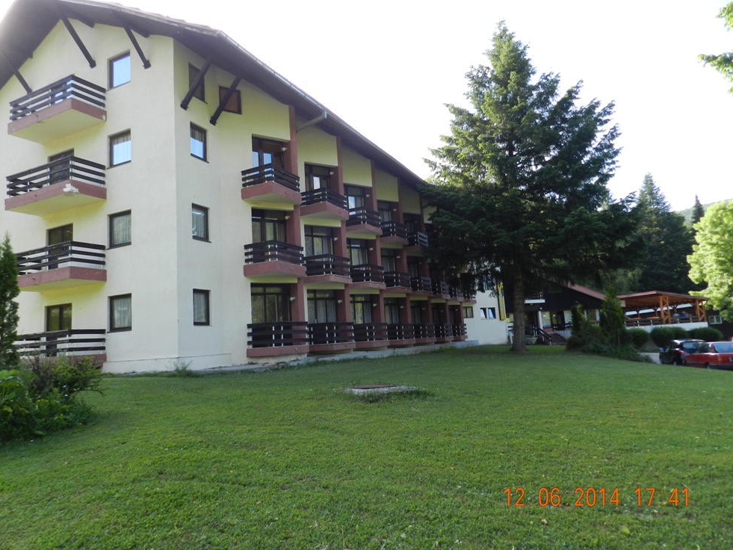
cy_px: 270
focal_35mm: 24
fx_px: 508
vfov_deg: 56.8
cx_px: 355
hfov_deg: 71.6
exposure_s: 1/250
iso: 160
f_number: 3.4
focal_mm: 4
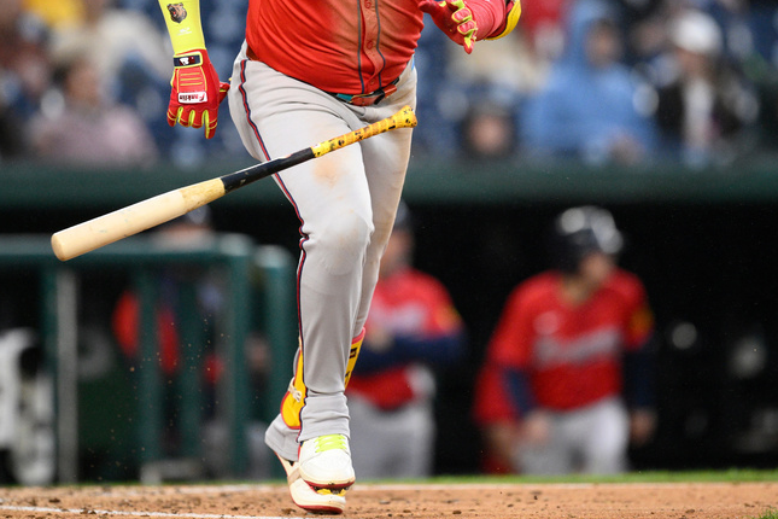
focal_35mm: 635
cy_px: 116
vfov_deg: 2.2
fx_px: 13722
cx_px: 414
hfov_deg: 3.2
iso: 3200
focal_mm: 400
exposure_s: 1/2500
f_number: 2.8
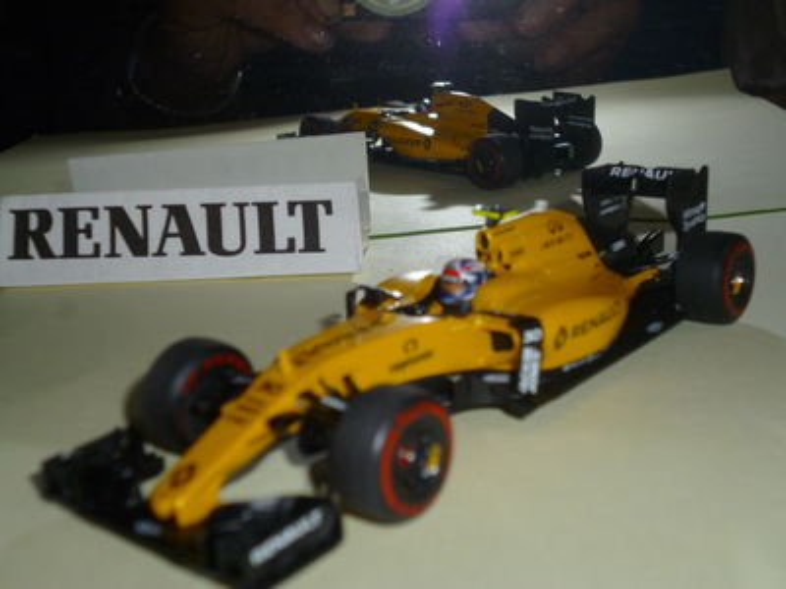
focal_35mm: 48
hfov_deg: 39.7
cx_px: 393
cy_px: 294
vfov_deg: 30.3
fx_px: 1090
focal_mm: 8.6
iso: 200
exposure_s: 1/60
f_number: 4
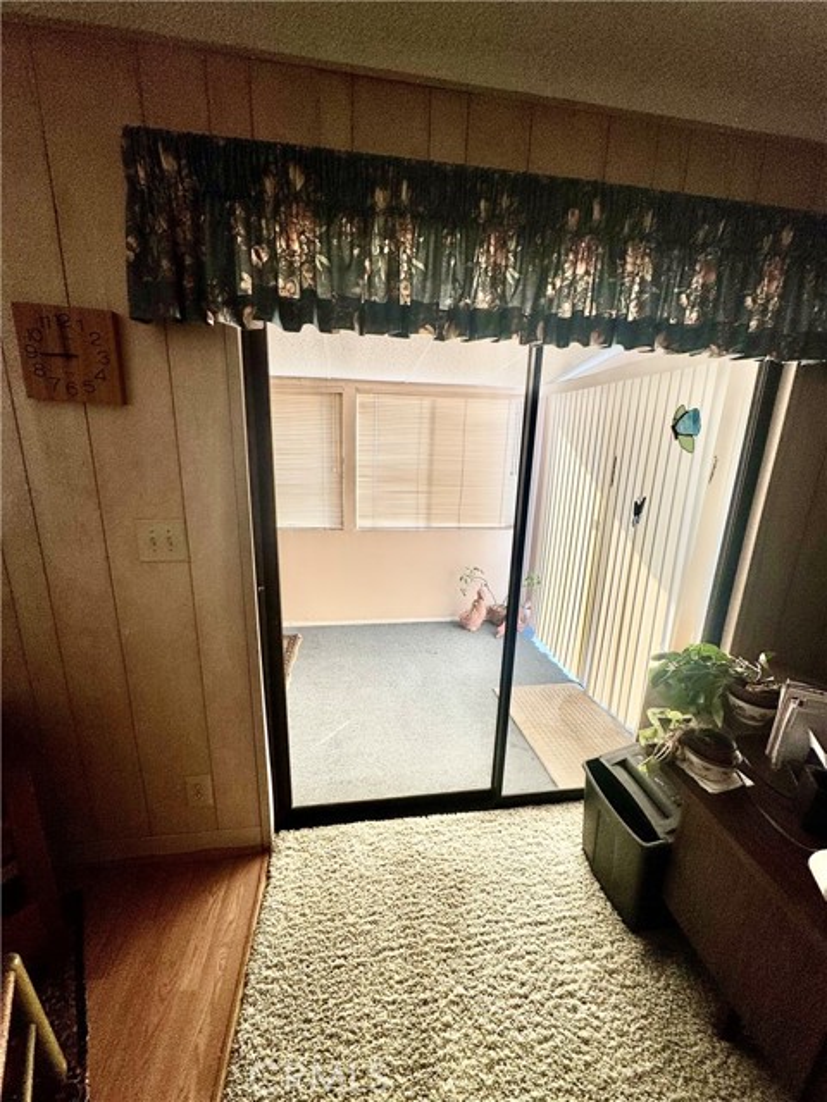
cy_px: 551
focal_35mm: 14
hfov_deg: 85.7
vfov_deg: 102.1
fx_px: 446
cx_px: 414
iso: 50
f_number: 2.2
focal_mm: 2.22
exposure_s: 1/99
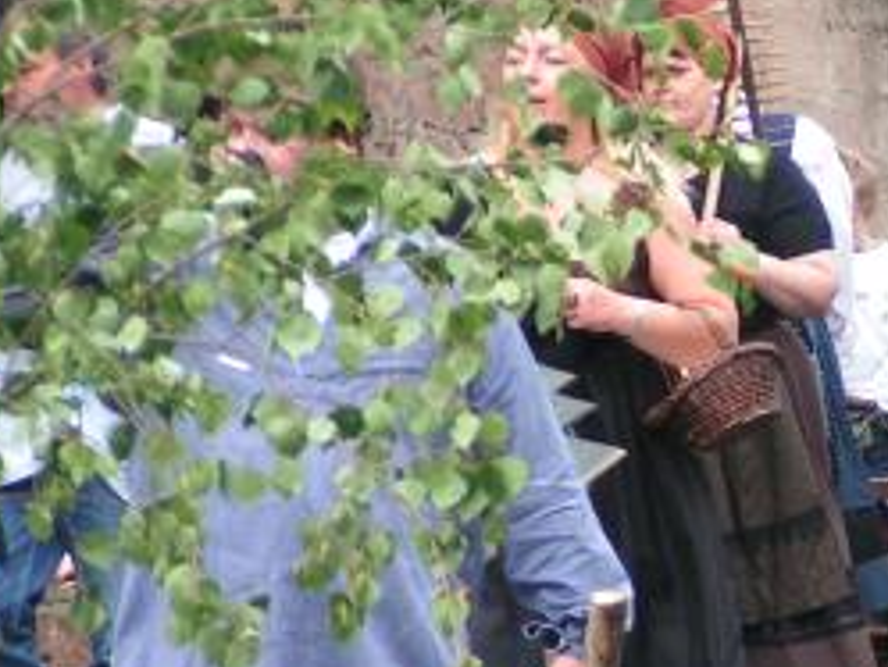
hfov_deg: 3.6
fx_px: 14244
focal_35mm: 555
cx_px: 974
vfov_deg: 2.7
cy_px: 375
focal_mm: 33
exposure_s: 1/320
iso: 80
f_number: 3.5
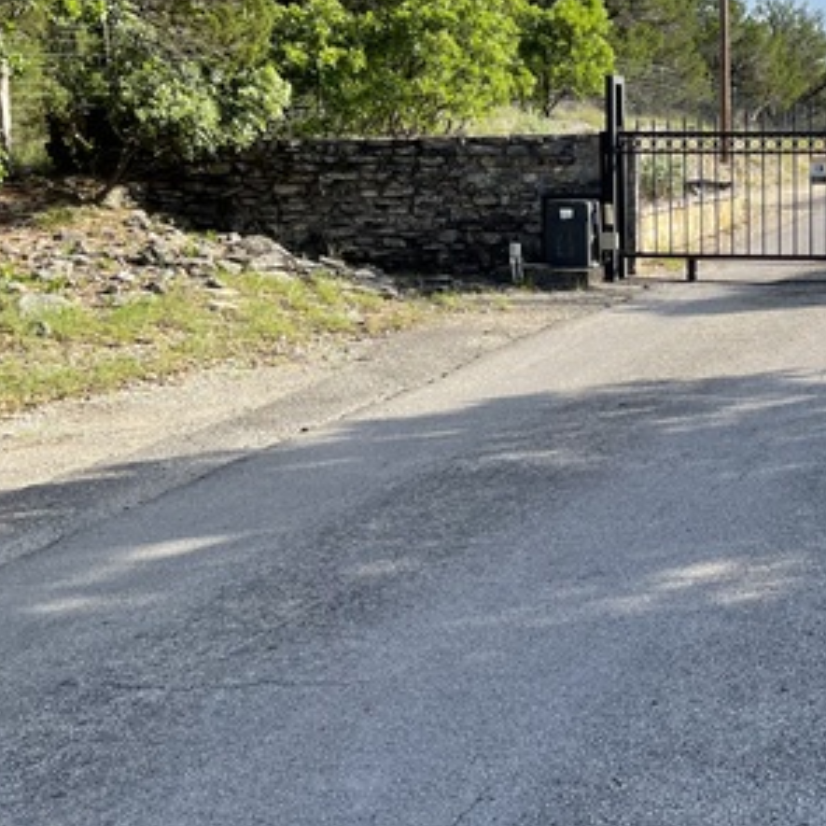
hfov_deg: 33.3
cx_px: 764
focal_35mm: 48
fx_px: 1296
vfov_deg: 35.2
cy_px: 314
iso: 32
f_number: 1.6
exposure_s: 1/1883
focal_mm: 5.1
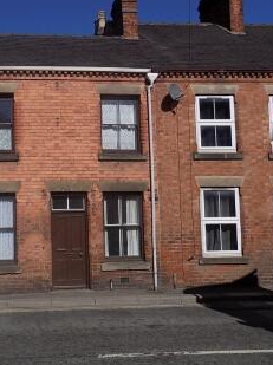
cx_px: 38
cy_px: 182
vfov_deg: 50.2
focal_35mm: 37
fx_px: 390
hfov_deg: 36.7
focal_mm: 4.8
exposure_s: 1/250
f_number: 10.2
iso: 80
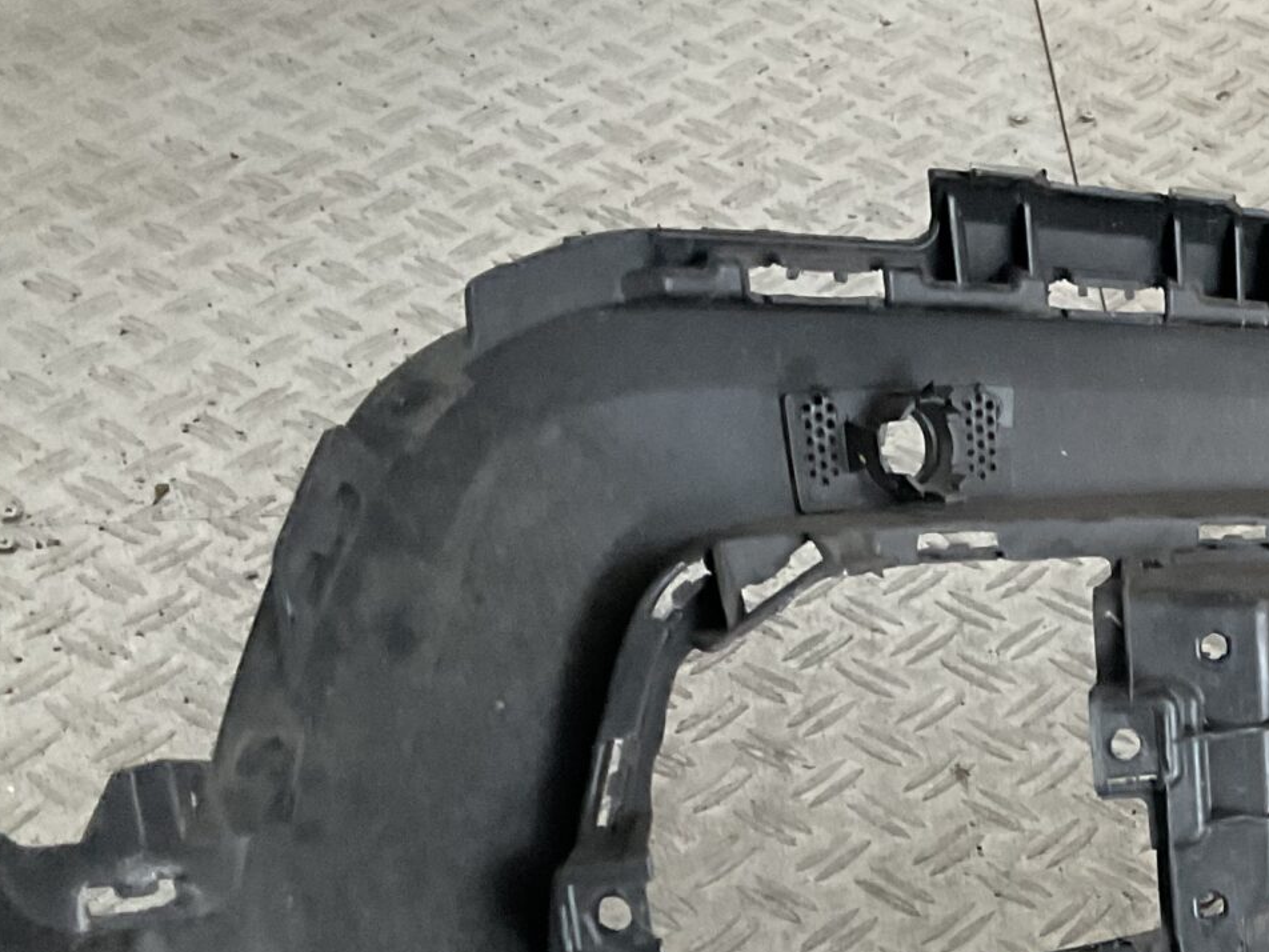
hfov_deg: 23.9
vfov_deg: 18.1
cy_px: 1100
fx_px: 2859
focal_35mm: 78
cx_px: 1285
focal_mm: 3
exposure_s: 1/50
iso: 250
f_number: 1.8
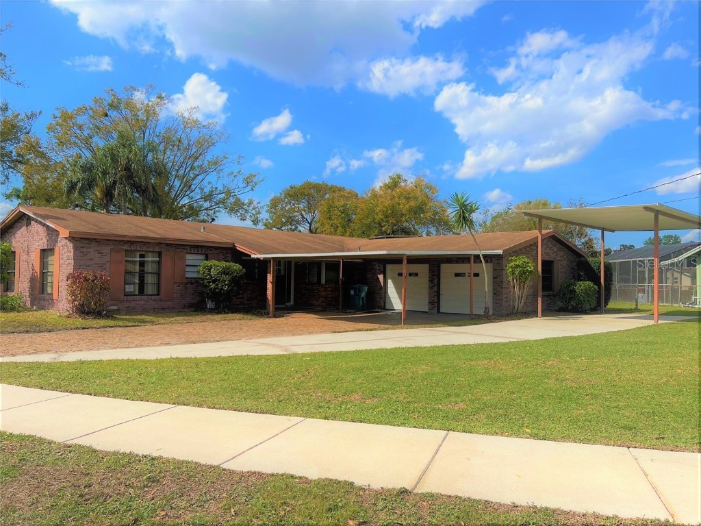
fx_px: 527
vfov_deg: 53.1
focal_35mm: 26
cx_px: 350
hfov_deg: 67.3
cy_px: 263
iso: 50
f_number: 1.5
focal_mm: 5.7
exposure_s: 1/6579
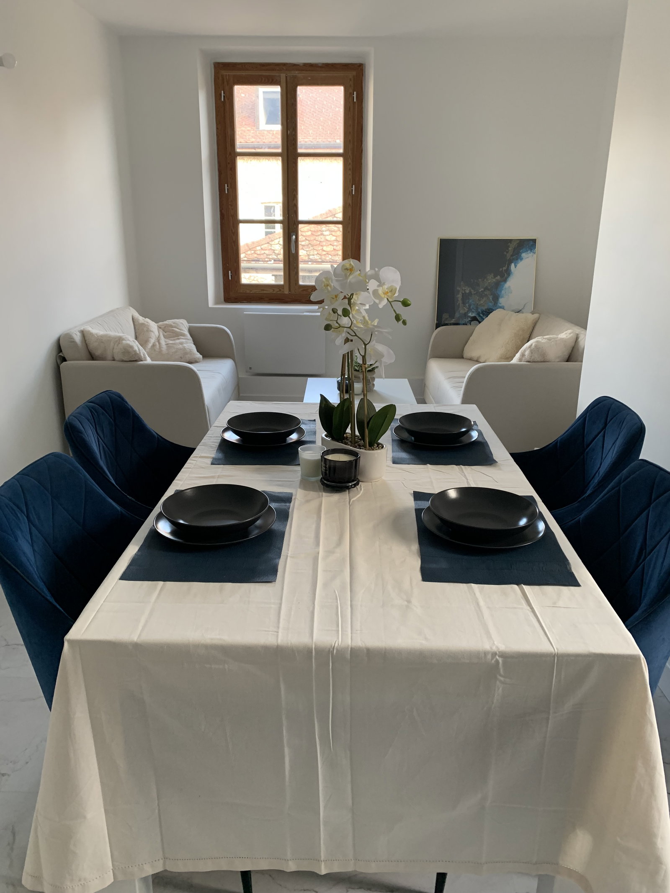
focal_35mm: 26
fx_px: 671
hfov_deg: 53.1
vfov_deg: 67.3
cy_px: 446
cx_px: 335
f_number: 1.8
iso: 160
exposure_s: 1/60
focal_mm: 4.25
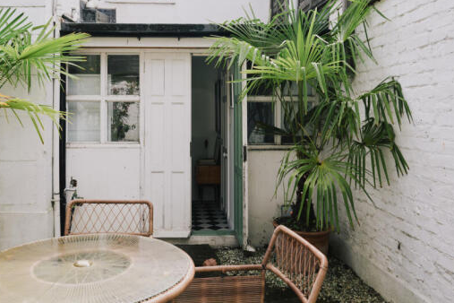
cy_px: 147
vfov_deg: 42.3
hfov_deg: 60.0
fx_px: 391
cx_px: 194
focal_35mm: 31
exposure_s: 1/160
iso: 100
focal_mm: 24
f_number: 6.3
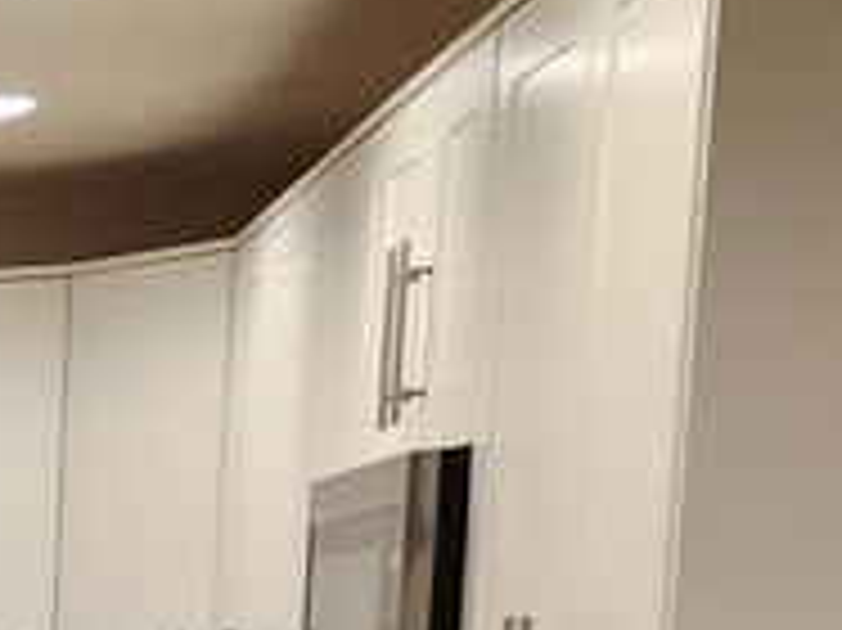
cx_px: -1081
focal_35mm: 126
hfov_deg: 12.7
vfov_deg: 10.9
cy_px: 1188
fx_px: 3063
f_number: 1.8
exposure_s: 1/120
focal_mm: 6.4
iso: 320
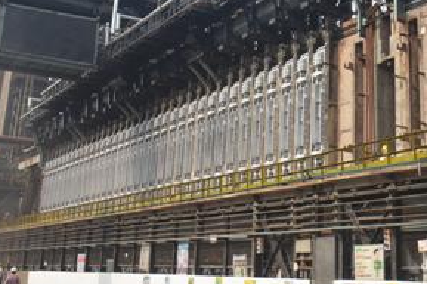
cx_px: 329
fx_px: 675
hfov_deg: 34.2
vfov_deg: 23.3
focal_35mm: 57
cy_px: 48
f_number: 11
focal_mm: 22
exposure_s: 1/500
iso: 800
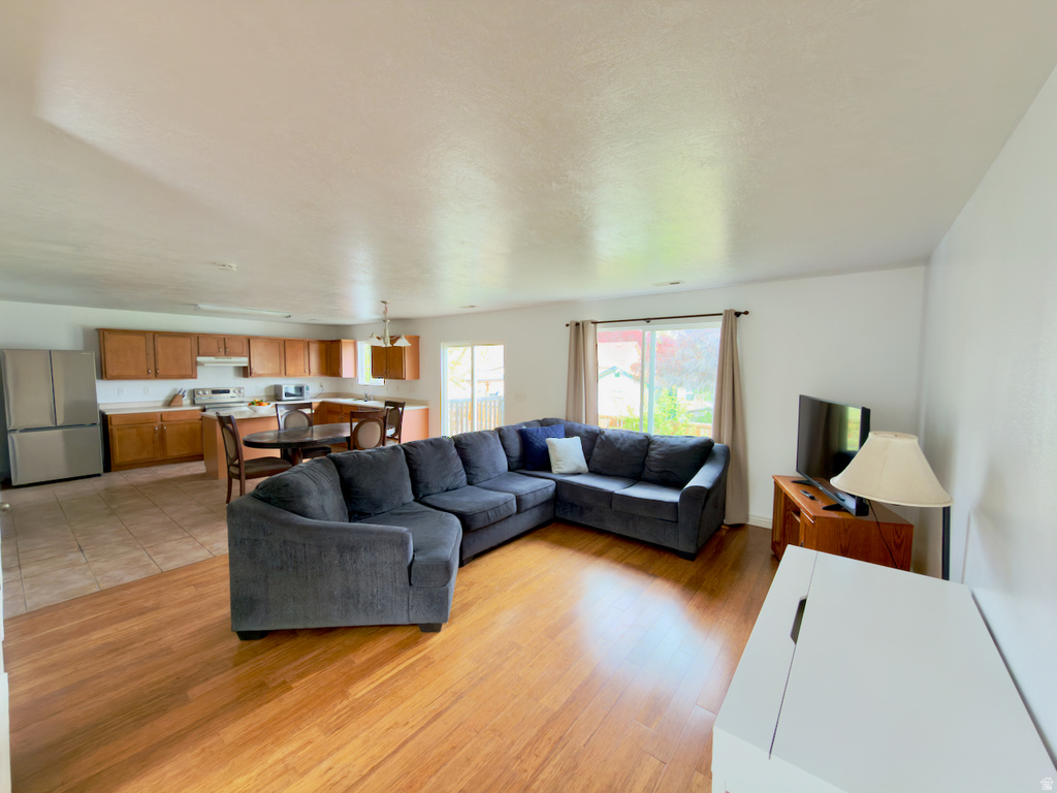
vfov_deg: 85.7
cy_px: 396
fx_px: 427
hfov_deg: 102.1
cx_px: 528
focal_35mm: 14
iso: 100
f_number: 2.2
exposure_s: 1/30
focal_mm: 2.22
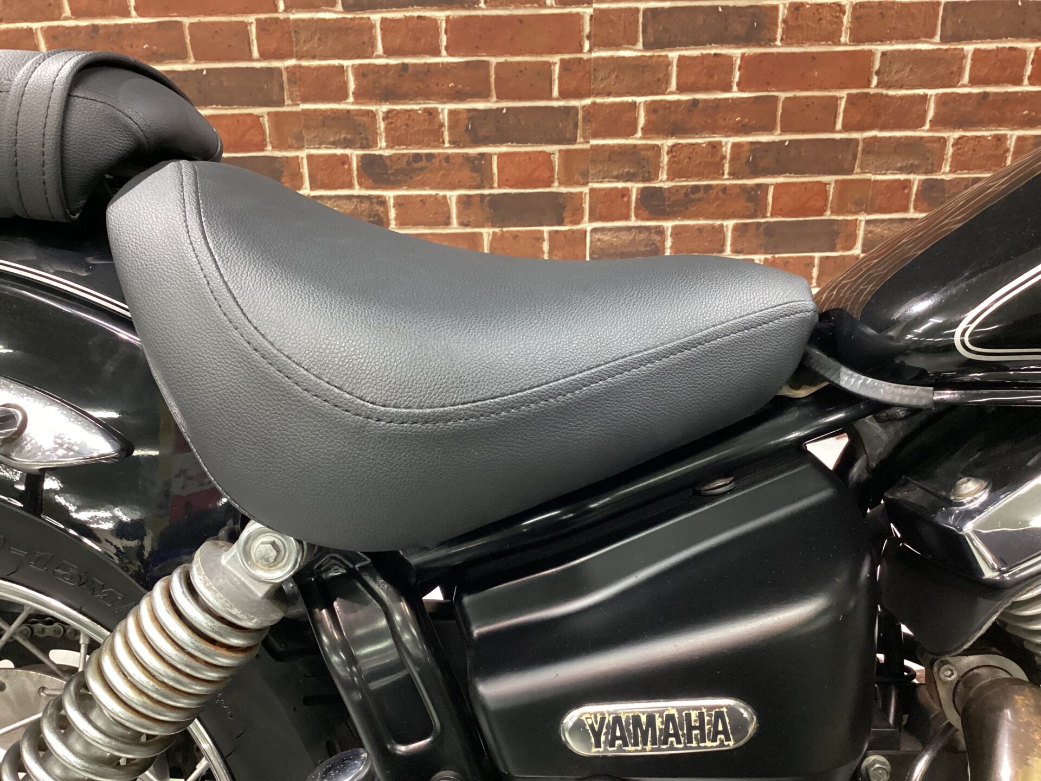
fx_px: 932
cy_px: 390
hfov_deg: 58.4
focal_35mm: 31
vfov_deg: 45.4
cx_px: 520
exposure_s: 1/30
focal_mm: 3.3
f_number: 2.4
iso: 400
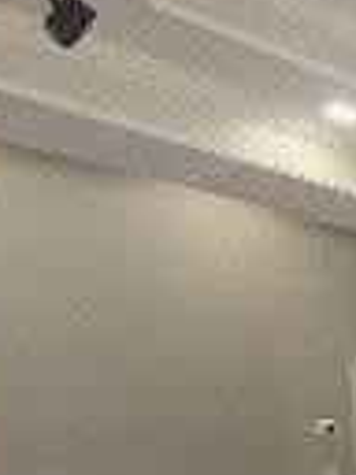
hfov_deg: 13.1
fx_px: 1070
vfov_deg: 23.4
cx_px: 897
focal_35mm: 78
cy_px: 534
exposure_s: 1/60
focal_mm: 1.74
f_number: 2.2
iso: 160
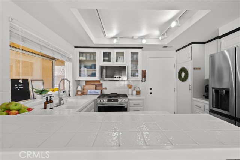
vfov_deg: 81.2
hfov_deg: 104.2
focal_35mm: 14
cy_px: 80
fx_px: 93
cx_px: 120
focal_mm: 14
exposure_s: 1/1.25
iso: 100
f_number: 9
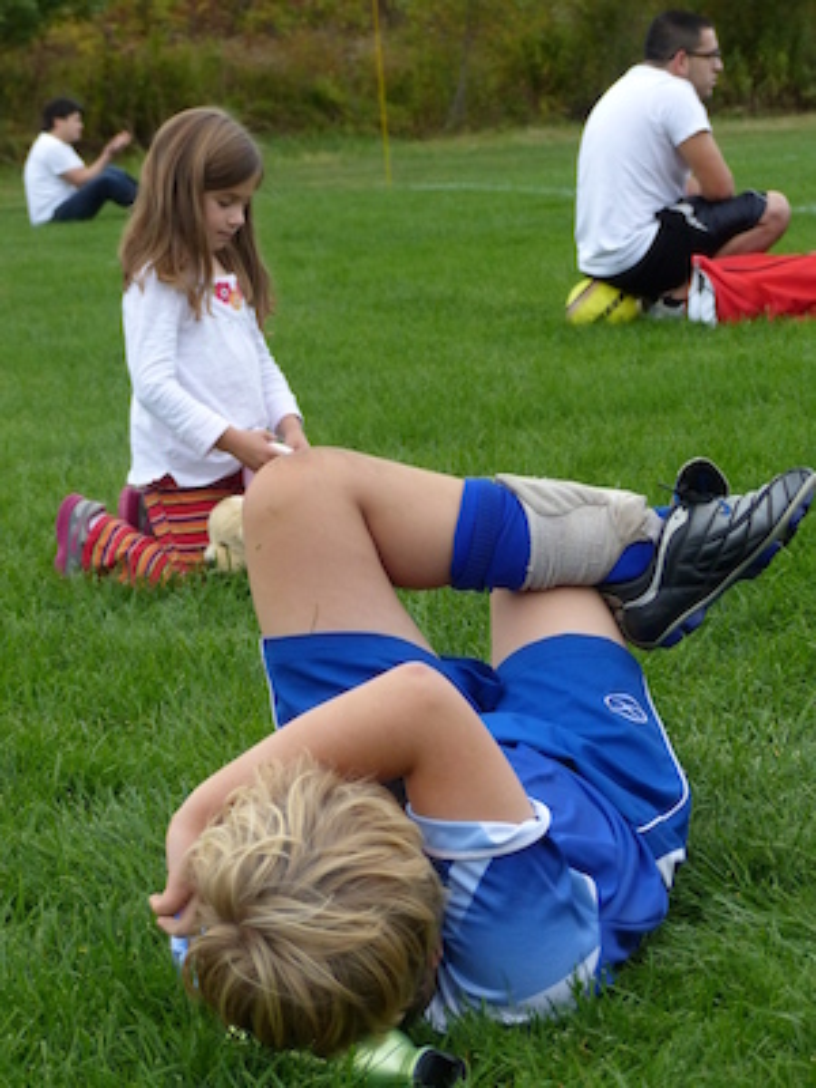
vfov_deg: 18.4
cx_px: 408
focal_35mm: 107
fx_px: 3363
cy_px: 544
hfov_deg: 13.8
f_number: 2.8
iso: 320
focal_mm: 19.2
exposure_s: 1/500
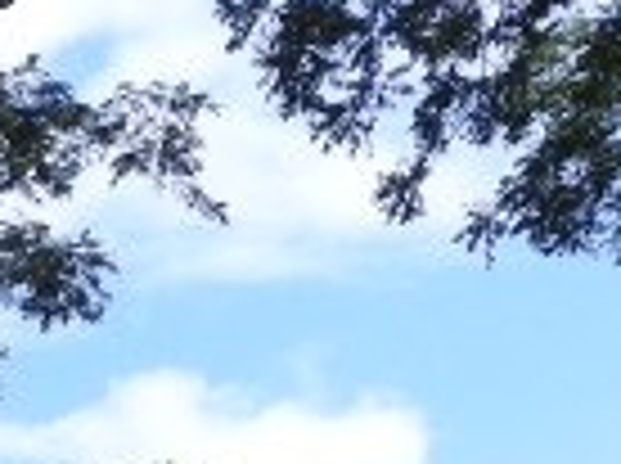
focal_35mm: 174
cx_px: -832
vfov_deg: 7.8
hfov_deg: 10.0
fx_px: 3116
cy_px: 1189
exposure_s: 1/1000
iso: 100
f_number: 3.5
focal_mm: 5.4
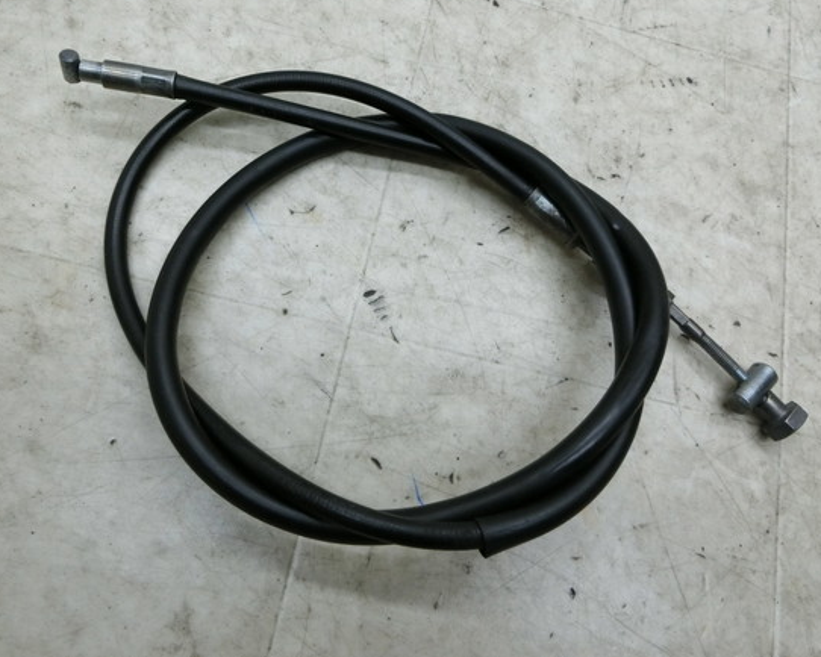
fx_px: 656
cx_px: 421
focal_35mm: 27
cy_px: 318
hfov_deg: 64.0
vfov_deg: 53.2
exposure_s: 1/125
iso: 400
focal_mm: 4.5
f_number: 3.5
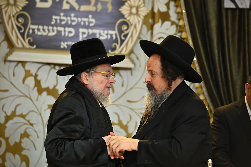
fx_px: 1393
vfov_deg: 6.9
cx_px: 126
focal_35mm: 200
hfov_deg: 10.3
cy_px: 84
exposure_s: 1/200
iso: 2500
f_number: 5
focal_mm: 200
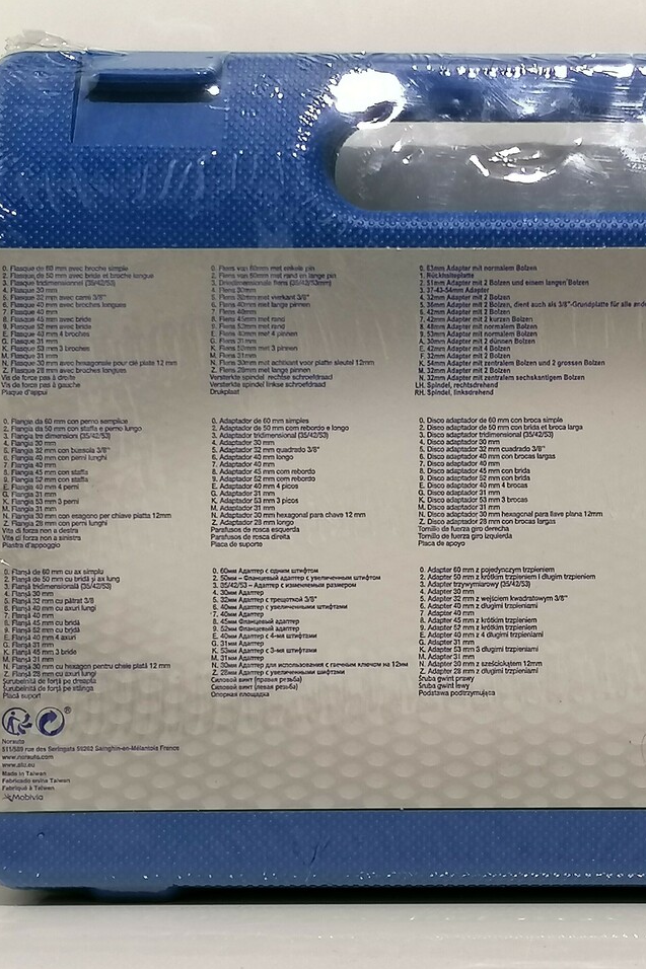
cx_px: 513
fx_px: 2100
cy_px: 486
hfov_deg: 17.4
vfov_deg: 26.0
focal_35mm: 78
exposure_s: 1/50
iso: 160
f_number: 1.8
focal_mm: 4.75
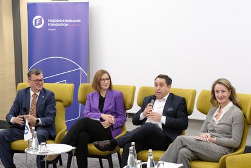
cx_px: 126
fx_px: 586
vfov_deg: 16.3
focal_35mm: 84
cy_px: 84
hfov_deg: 24.2
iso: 6400
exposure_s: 1/75
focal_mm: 56
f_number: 4
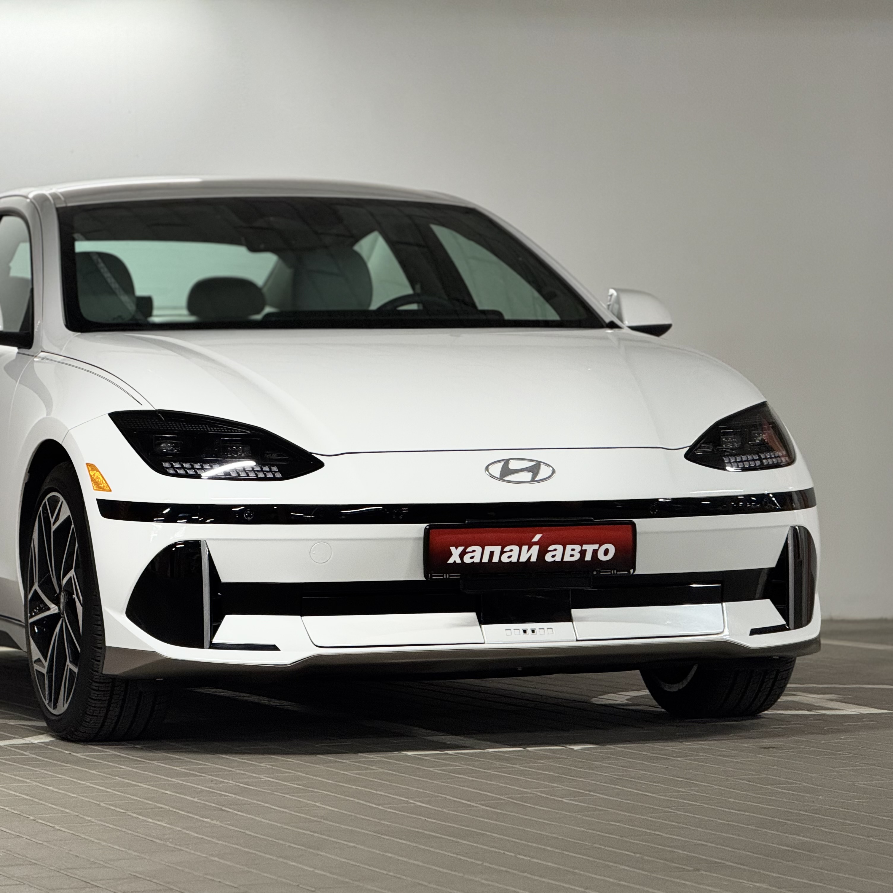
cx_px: 328
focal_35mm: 142
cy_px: 447
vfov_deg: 12.3
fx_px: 4144
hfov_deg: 12.3
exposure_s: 1/50
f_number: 2.8
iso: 200
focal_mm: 15.66
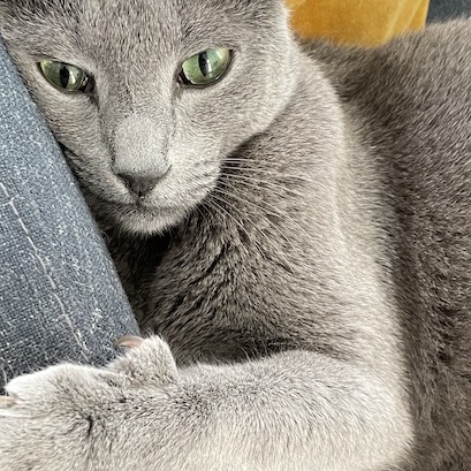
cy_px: 344
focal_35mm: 60
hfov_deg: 28.5
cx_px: 175
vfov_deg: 28.3
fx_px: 924
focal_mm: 4.2
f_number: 1.6
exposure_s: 1/80
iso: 125
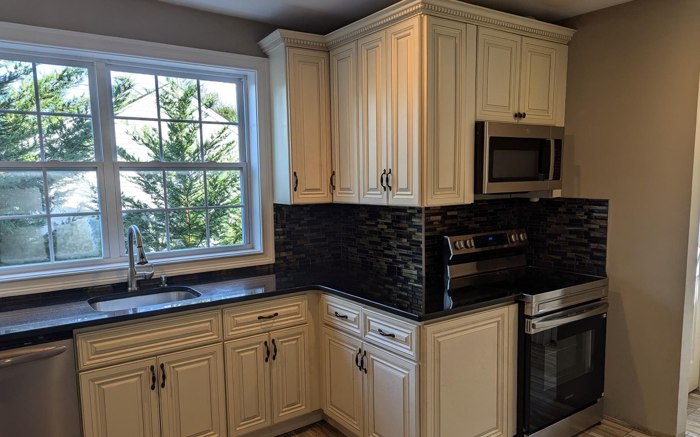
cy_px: 234
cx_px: 348
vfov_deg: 47.6
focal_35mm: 26
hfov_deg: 70.4
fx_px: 496
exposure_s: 1/304
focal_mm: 6.81
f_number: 1.85
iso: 54
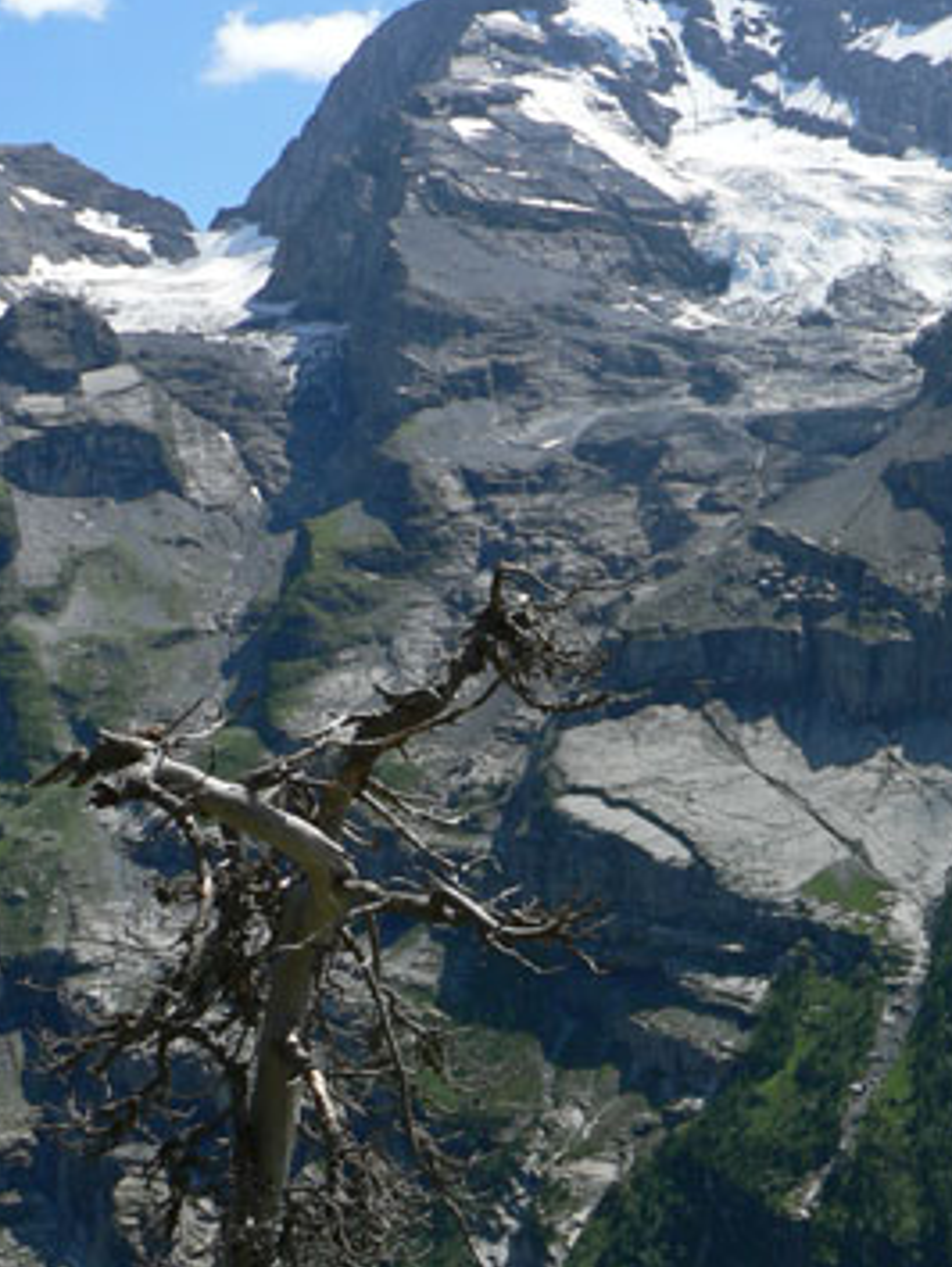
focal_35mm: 61
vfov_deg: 31.4
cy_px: 855
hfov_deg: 23.9
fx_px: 2234
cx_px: 662
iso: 80
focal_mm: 6
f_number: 4.6
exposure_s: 1/500
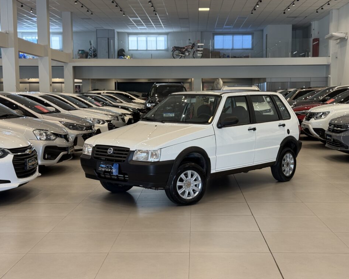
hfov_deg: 36.6
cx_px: 189
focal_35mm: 51
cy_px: 138
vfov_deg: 29.7
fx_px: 527
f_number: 1.78
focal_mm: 6.76
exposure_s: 1/60
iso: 80
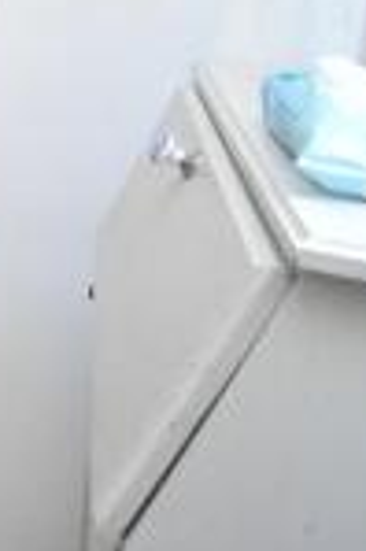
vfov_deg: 36.1
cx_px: -414
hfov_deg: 17.3
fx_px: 734
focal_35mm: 48
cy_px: -28
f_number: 4.5
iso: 2500
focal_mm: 10
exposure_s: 1/60
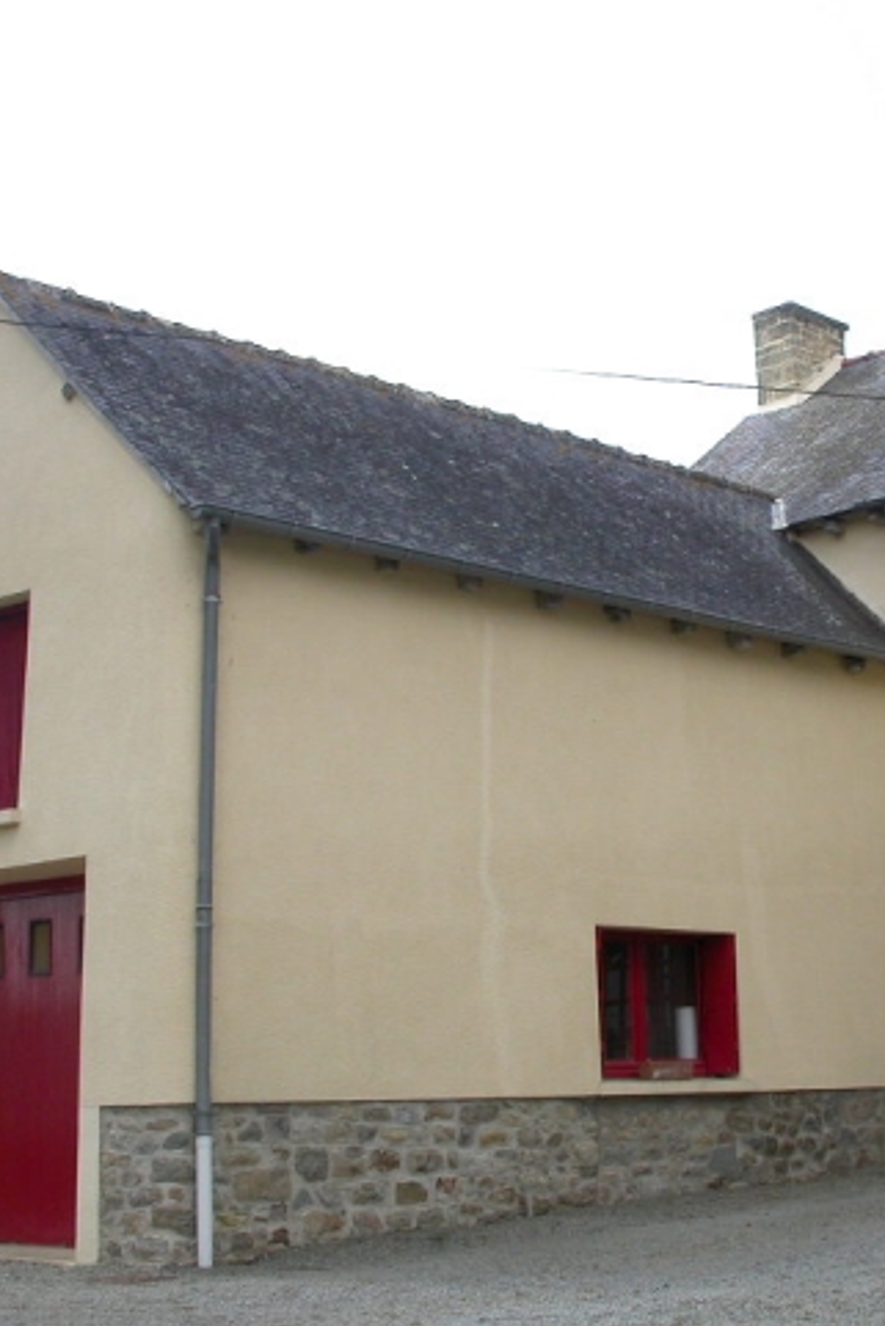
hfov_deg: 24.0
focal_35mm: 56
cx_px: 637
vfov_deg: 35.6
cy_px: 692
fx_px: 2063
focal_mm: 7.85
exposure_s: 1/205
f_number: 6.7
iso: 100
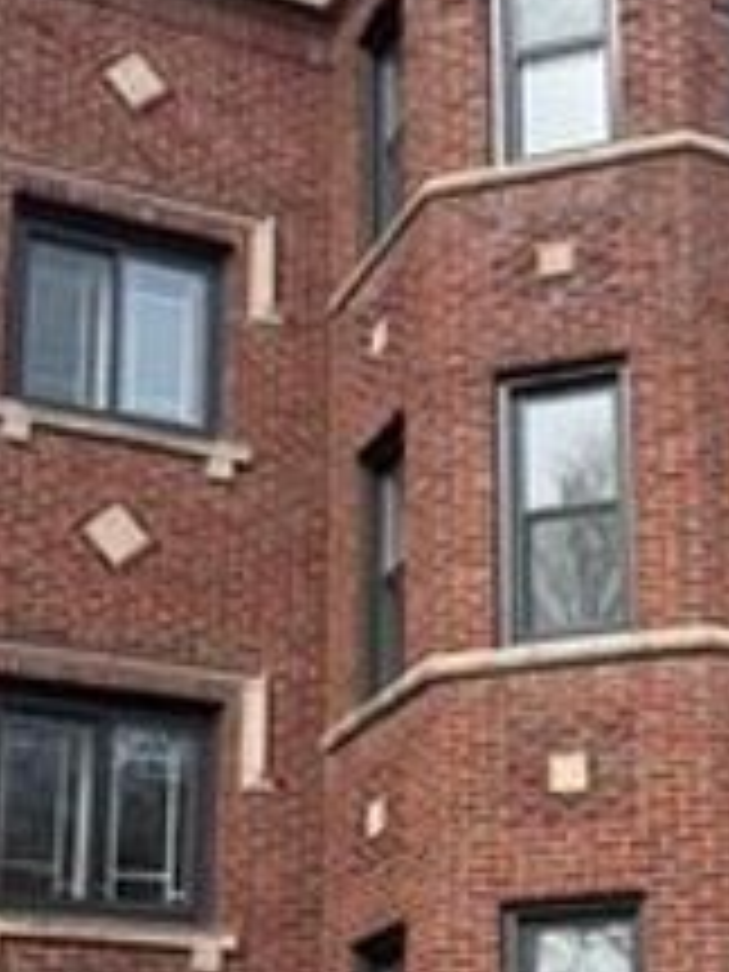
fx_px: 2078
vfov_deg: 26.1
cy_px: 709
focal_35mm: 74
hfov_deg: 19.8
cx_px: 540
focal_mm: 6.76
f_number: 1.78
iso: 80
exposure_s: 1/3021
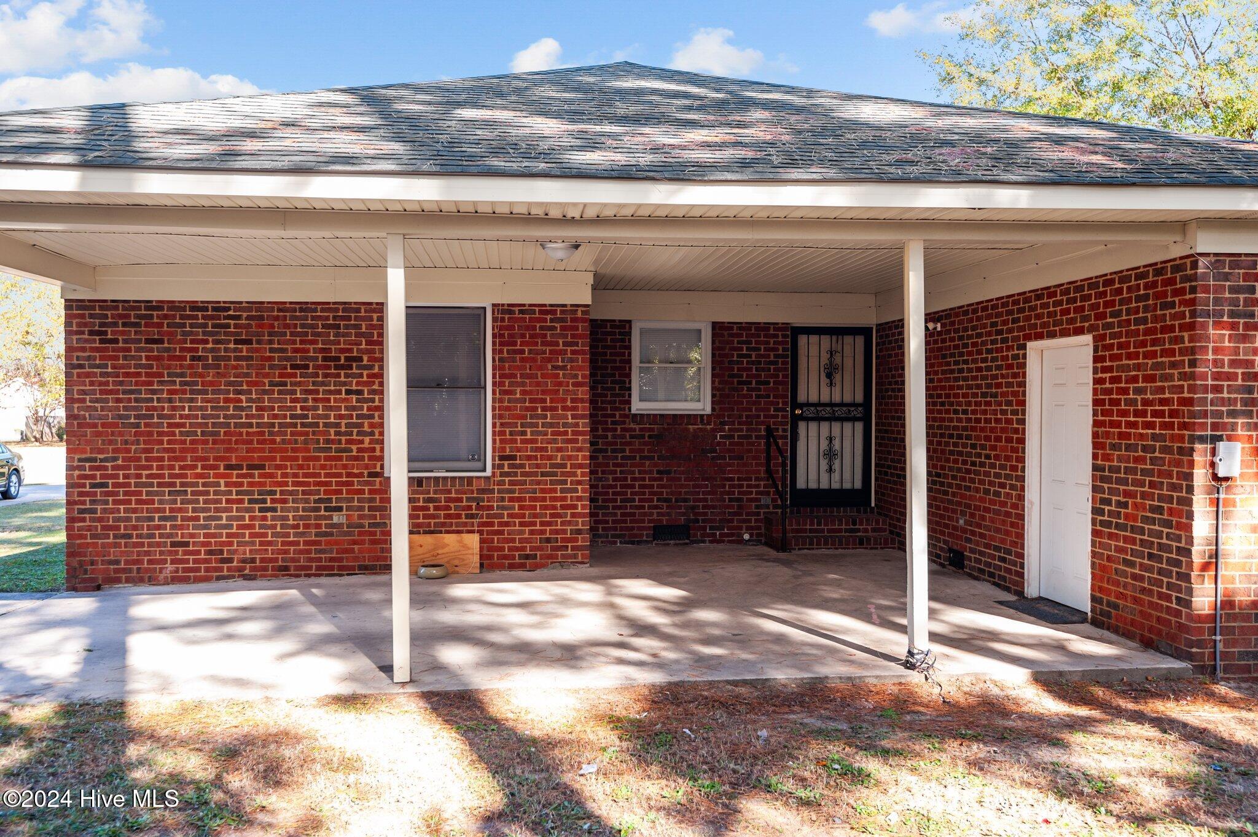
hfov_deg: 60.3
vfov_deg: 42.3
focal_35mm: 31
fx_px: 1082
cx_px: 629
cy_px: 418
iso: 400
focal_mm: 31
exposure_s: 1/125
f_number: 5.6
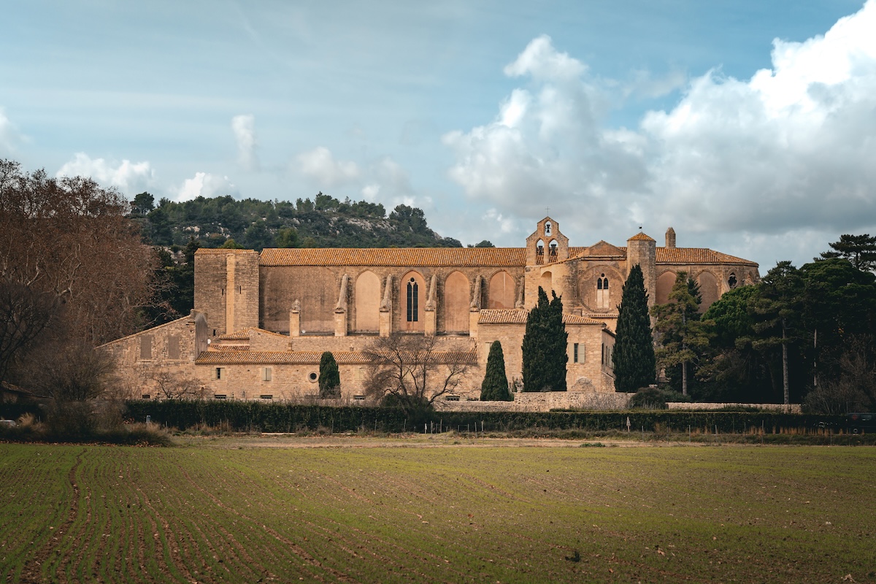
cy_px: 292
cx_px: 438
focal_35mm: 189
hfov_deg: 10.9
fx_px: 4599
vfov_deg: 7.3
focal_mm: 189
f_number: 13
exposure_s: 1/160
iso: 500
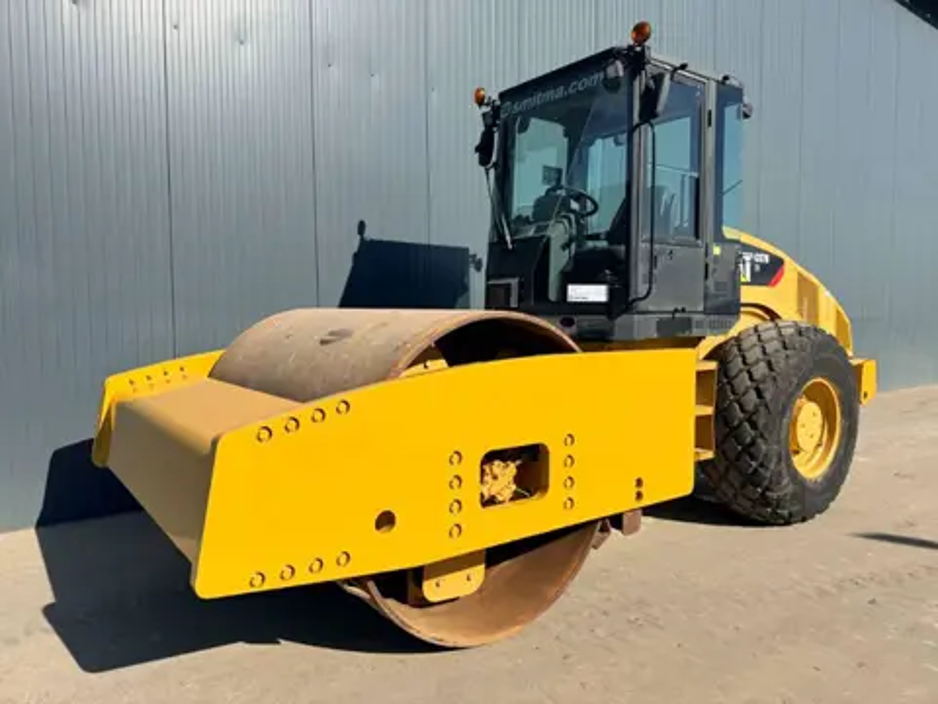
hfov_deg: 71.6
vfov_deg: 56.8
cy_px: 352
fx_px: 650
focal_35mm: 24
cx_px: 469
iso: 80
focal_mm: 6.76
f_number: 1.78
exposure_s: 1/5319
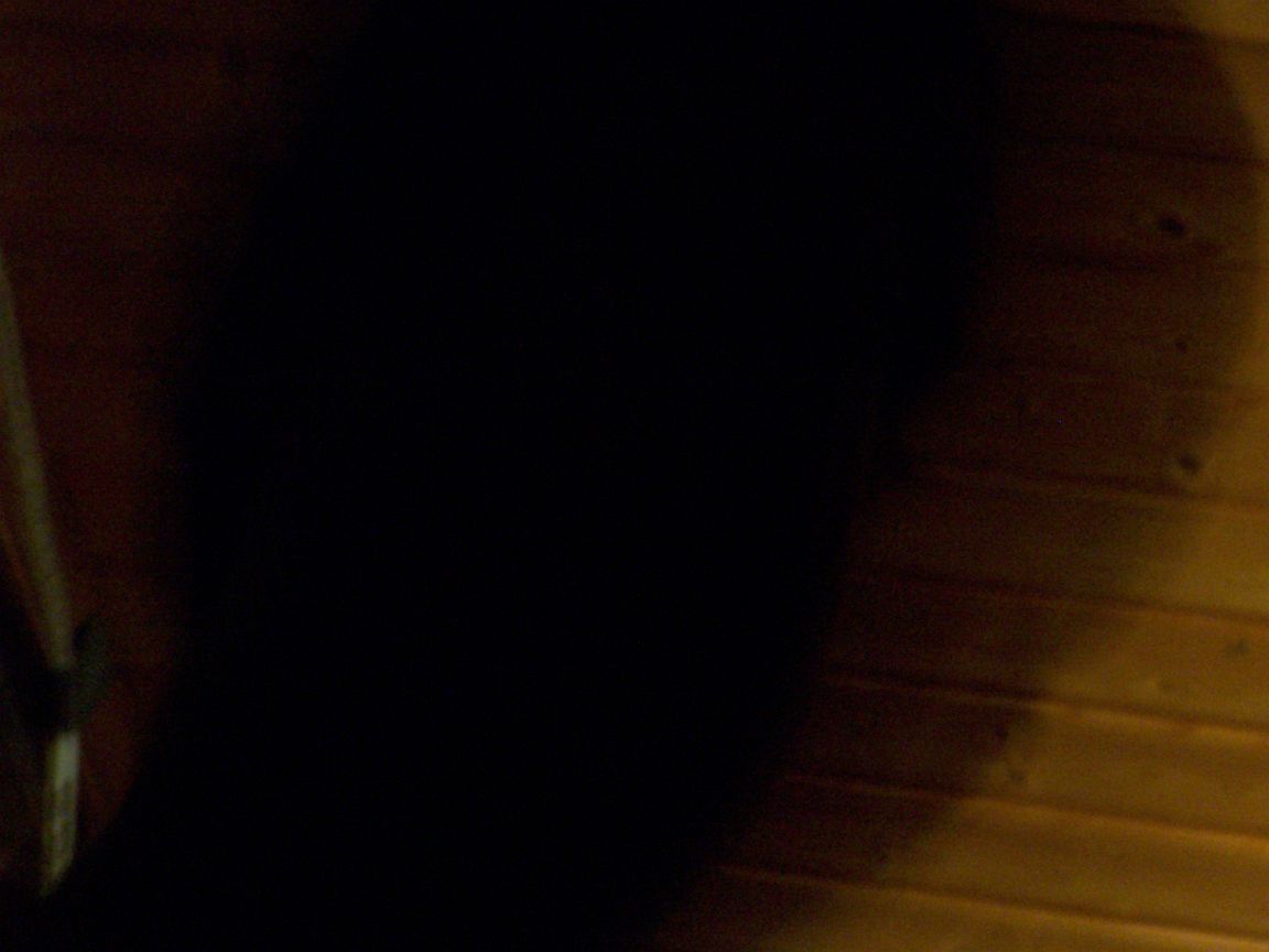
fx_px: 8725
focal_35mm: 238
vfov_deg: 6.2
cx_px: 634
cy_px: 476
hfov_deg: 8.3
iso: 400
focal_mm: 39.5
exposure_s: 2
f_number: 8
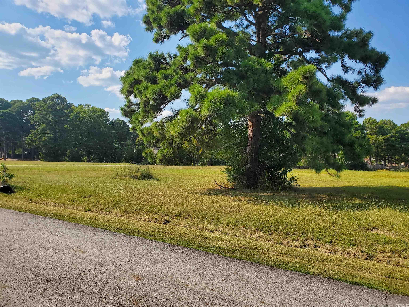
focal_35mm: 26
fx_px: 307
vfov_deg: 53.1
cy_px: 154
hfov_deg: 67.3
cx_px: 204
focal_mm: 4.3
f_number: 2.4
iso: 50
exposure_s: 1/1415
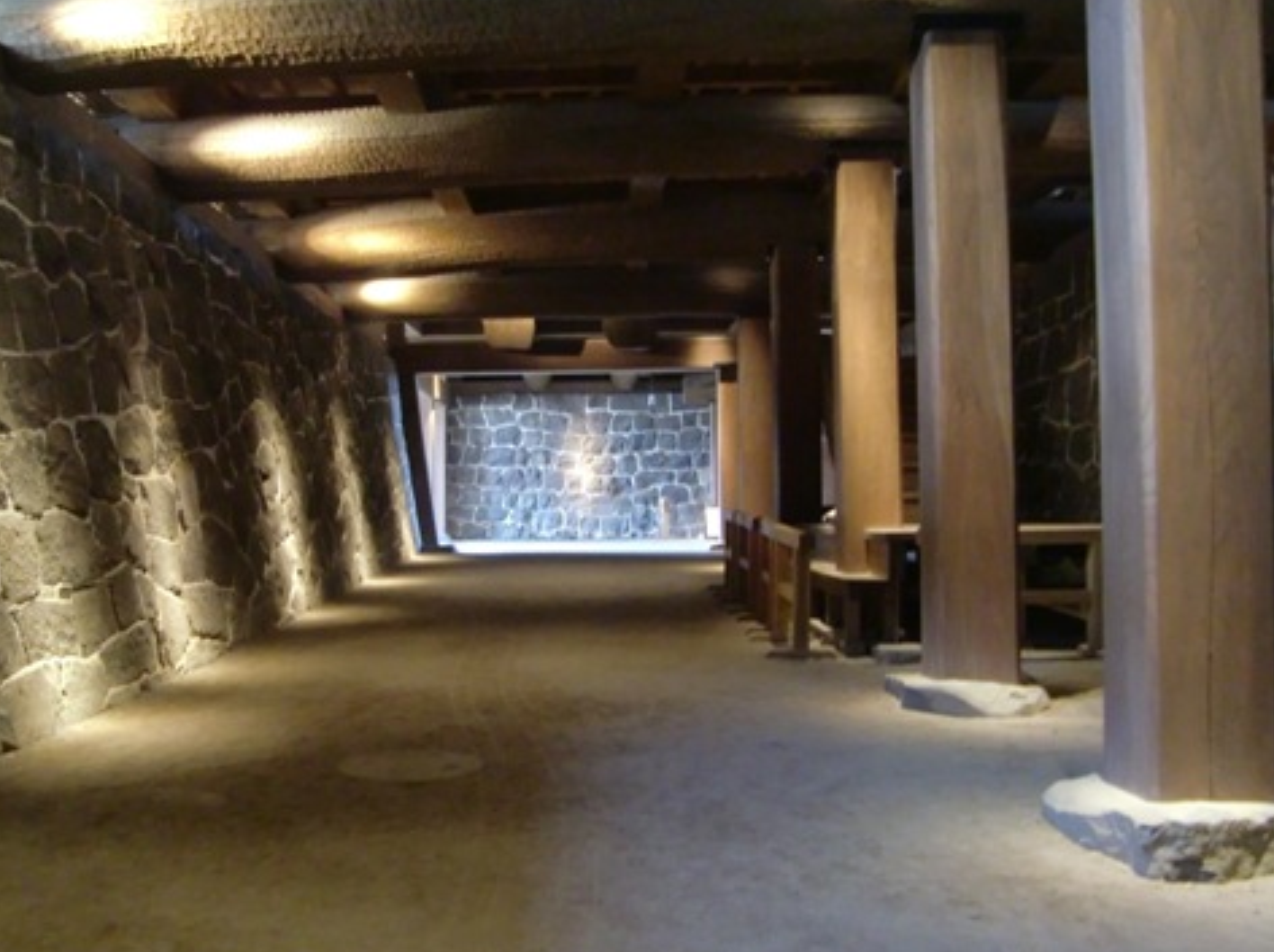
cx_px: 520
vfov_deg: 36.8
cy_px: 483
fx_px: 1434
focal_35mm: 39
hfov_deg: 47.7
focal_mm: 4.9
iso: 400
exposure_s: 1/8
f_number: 2.6
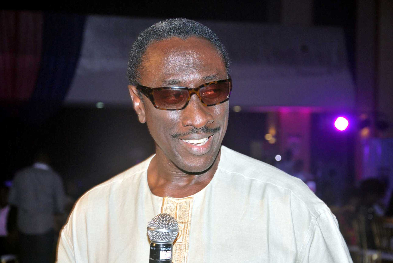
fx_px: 1148
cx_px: 196
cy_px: 132
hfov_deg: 19.4
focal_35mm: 105
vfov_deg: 13.1
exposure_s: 1/60
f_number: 5.6
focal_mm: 70
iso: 200
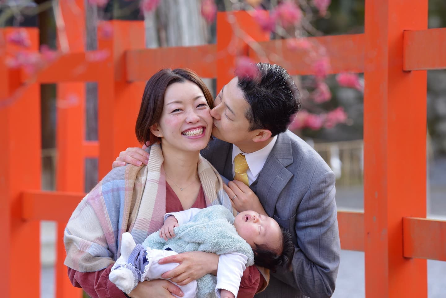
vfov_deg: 7.4
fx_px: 2292
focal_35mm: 185
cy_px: 149
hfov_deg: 11.1
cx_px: 223
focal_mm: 185
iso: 1600
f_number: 5.6
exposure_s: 1/500
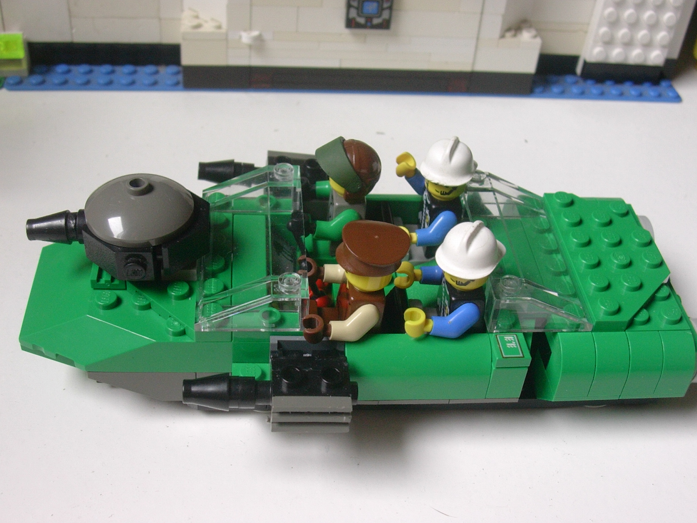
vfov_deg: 31.5
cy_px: 258
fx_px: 926
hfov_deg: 41.2
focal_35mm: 46
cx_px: 348
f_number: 2.9
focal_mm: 6.7
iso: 70
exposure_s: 1/85.4
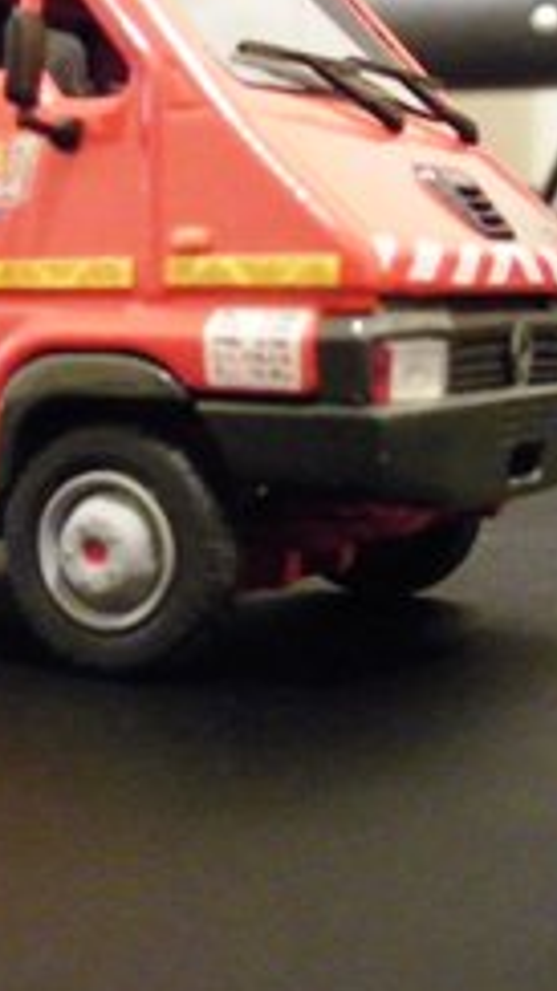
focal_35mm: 70
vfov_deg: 30.0
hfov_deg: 15.9
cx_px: -252
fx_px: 1841
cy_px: 353
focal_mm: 5.7
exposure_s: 1/5.6
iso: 800
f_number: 2.8
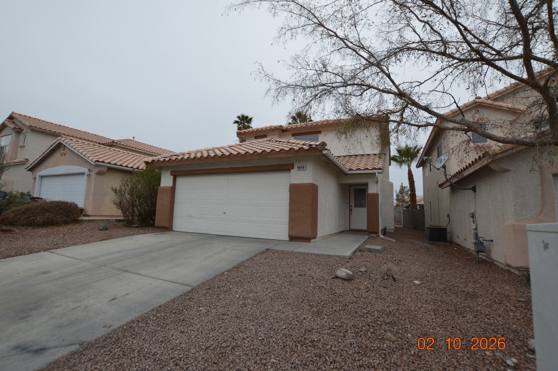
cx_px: 279
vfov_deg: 77.2
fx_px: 232
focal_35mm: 15
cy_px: 186
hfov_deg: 100.4
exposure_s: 1/125
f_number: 5.6
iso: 125
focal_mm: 10
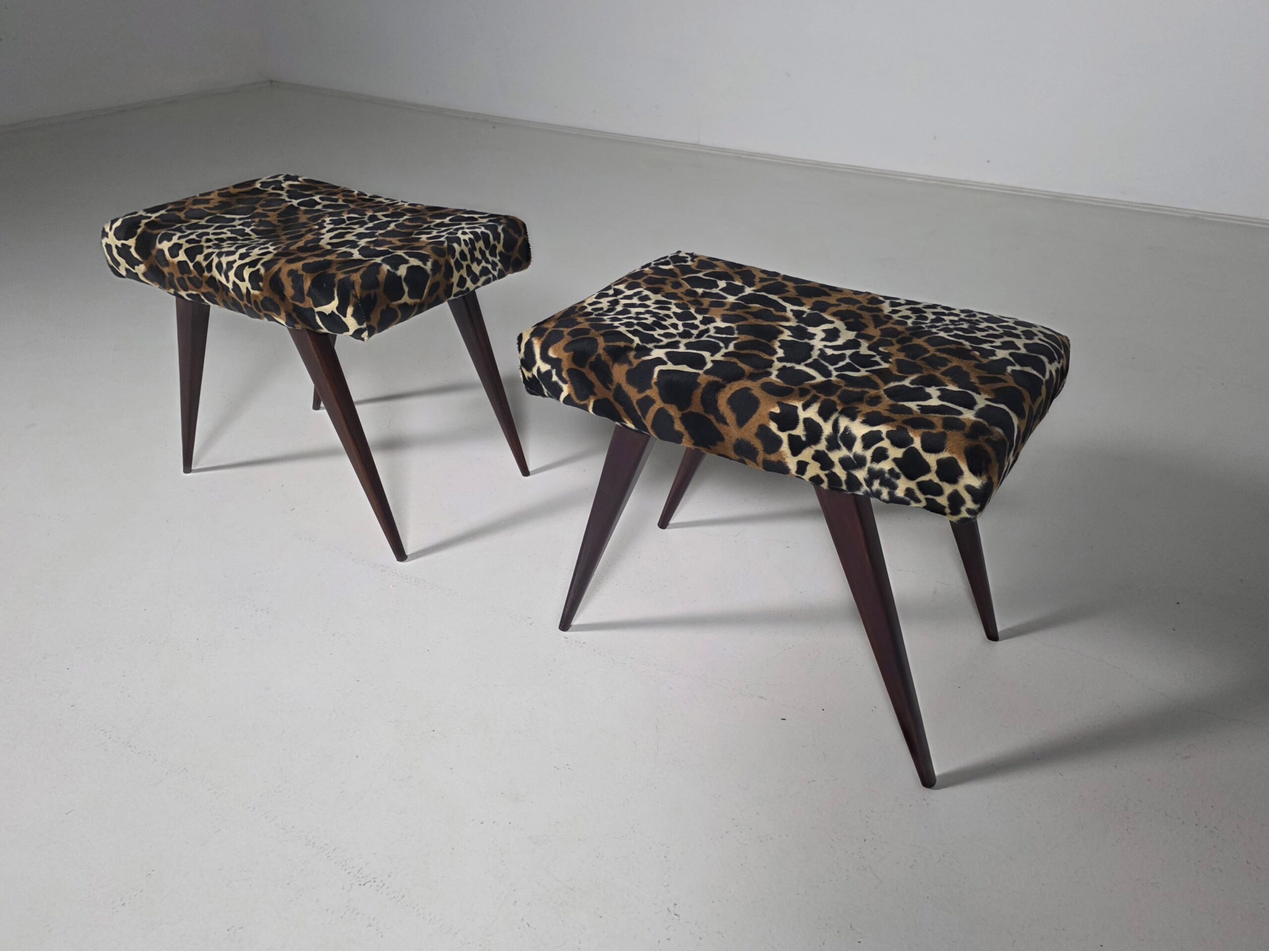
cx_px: 634
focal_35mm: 23
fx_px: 843
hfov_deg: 73.9
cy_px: 476
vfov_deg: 58.9
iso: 320
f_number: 1.7
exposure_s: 1/101
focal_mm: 6.3
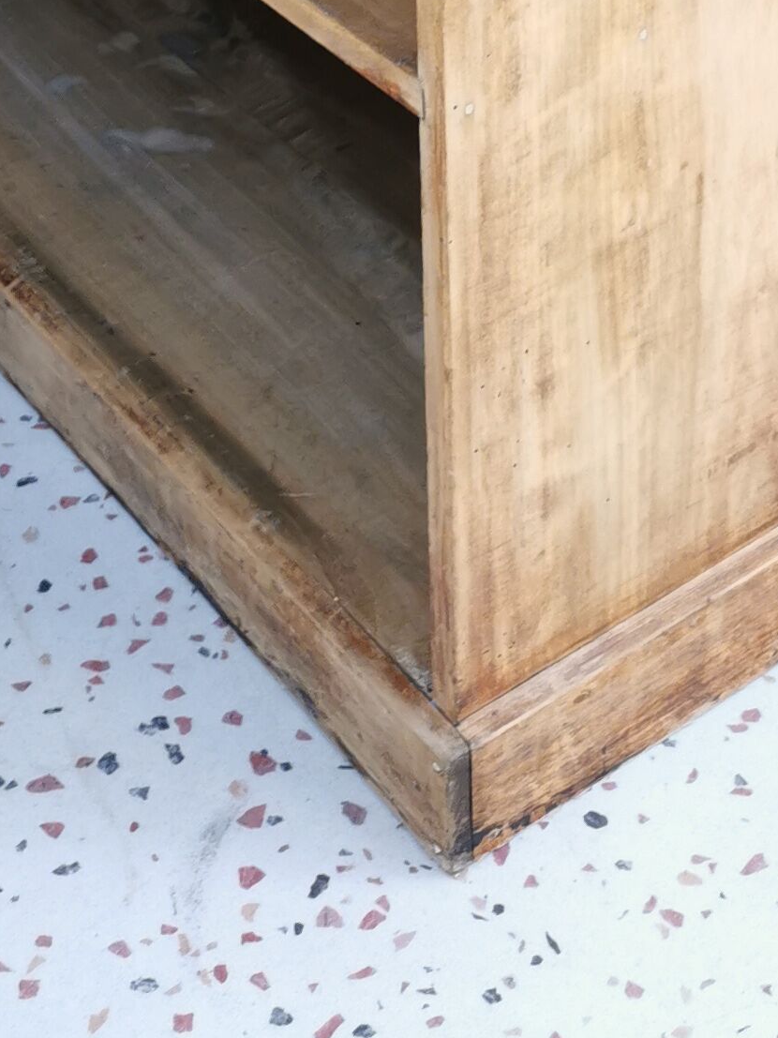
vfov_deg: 18.9
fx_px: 2668
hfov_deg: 16.5
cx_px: 575
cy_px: -590
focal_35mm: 89
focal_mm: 5.58
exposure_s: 1/50
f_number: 1.8
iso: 125
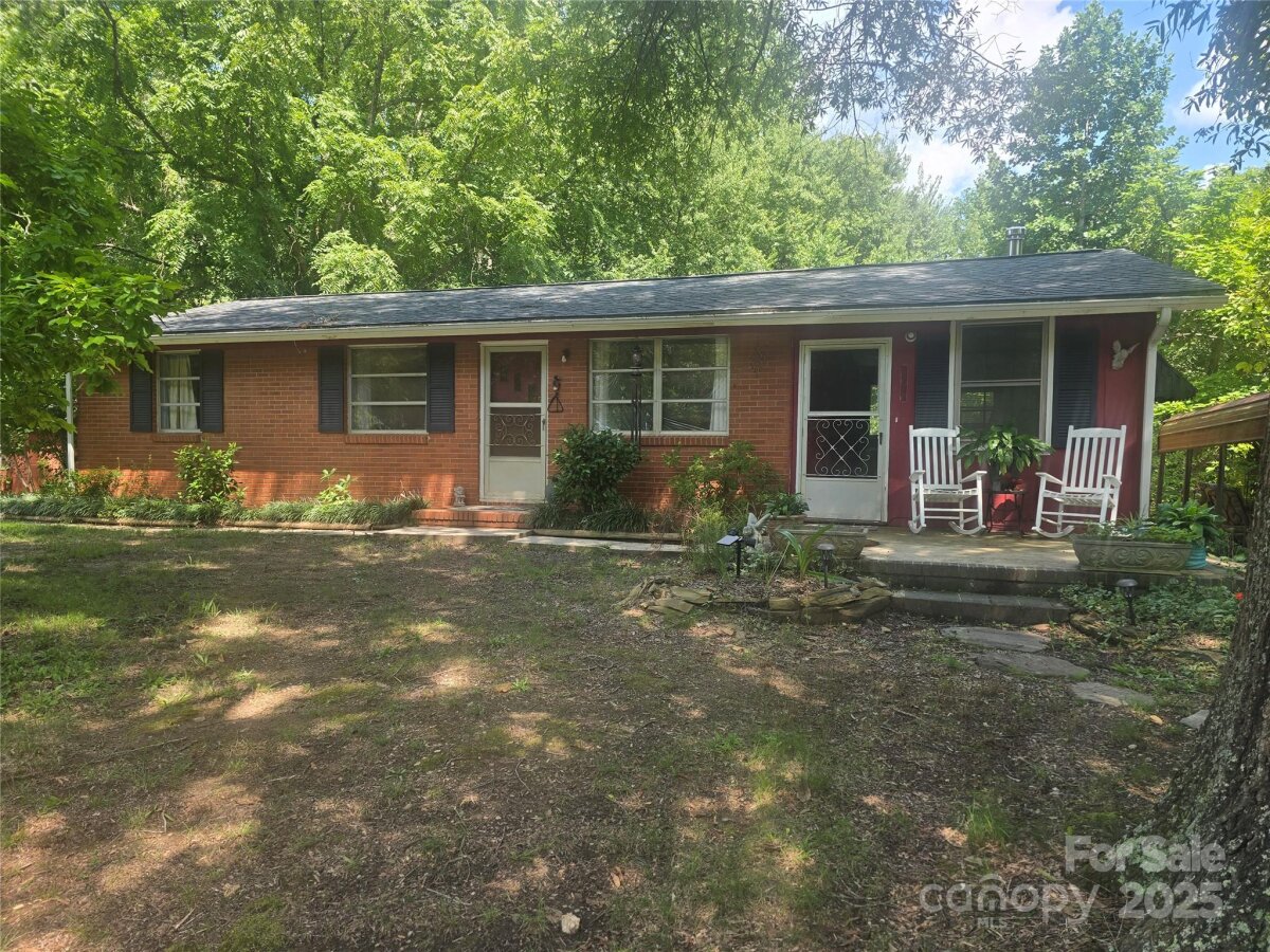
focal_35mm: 23
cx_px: 635
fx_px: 844
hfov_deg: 73.9
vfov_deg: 58.9
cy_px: 476
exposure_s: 1/184
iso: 12
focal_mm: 6.3
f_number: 1.7
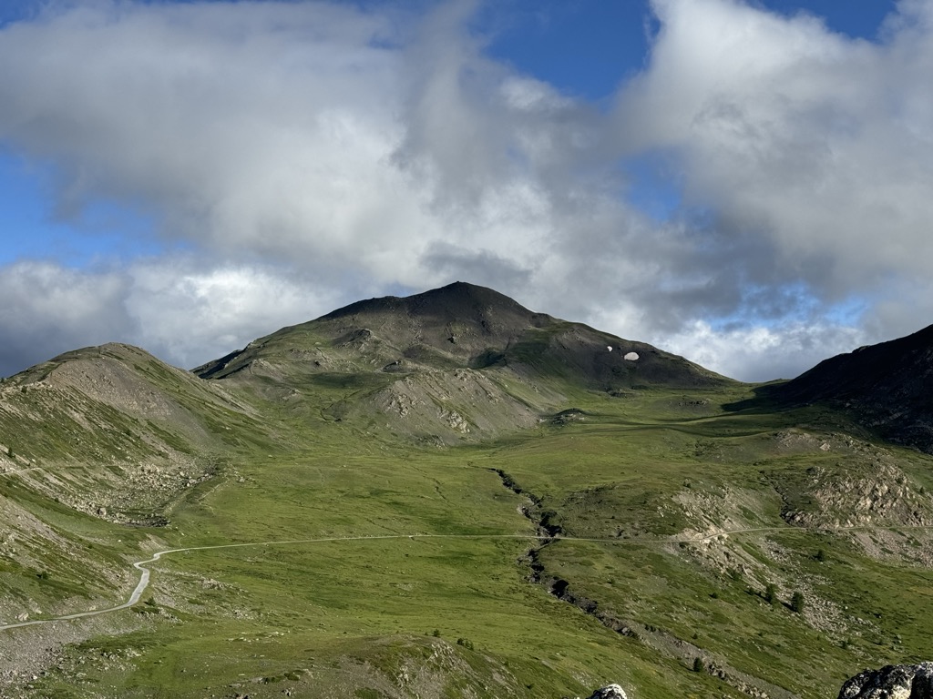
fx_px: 1294
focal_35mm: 48
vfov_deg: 30.3
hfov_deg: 39.7
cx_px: 466
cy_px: 350
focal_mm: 6.76
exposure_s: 1/5376
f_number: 1.78
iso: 64
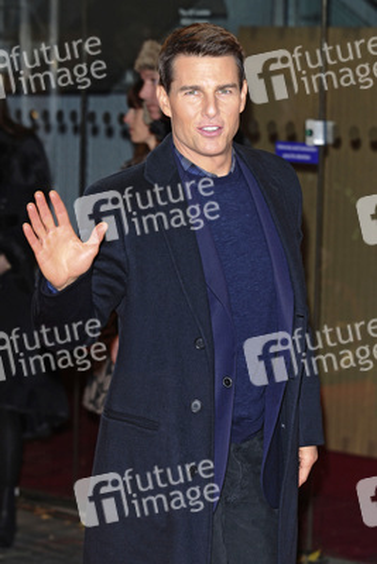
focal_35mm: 120
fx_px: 1883
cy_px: 282
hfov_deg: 11.4
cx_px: 188
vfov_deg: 17.1
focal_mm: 80
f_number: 4
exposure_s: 1/160
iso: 320
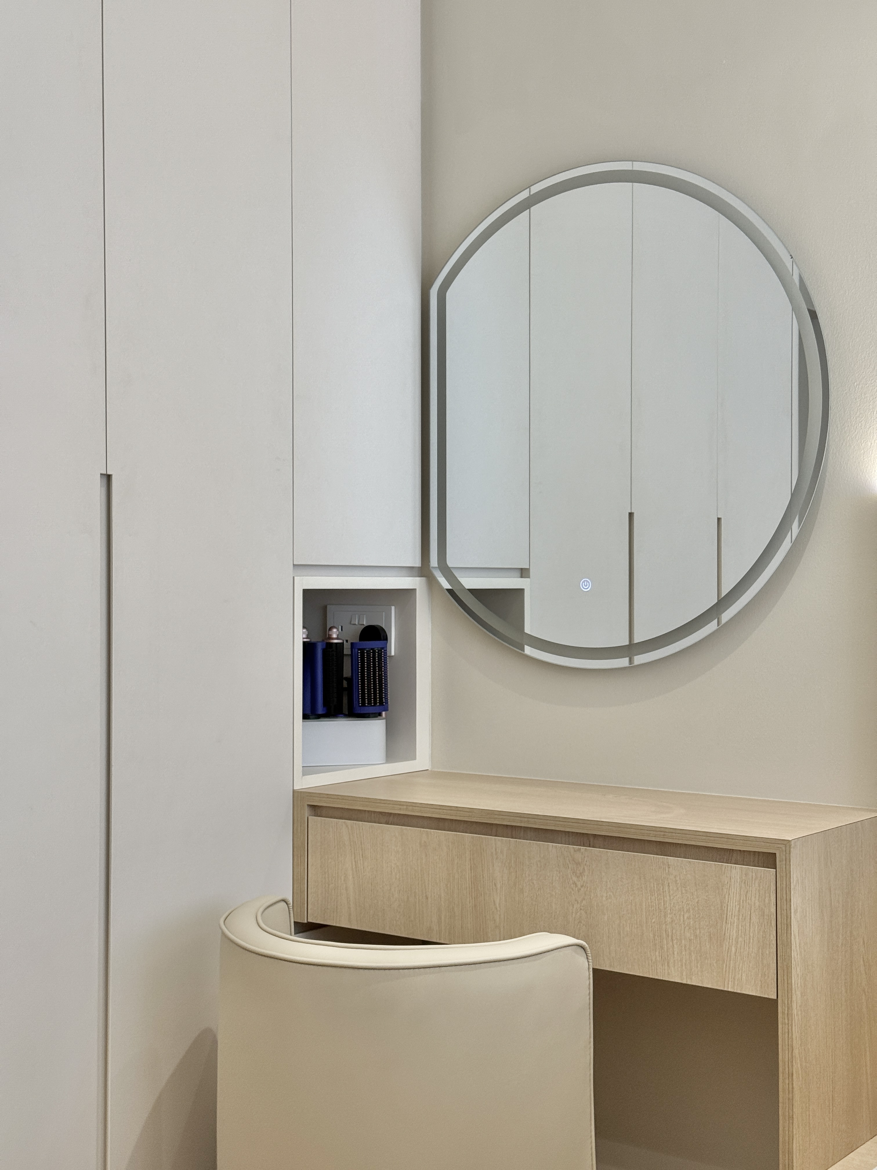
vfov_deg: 39.7
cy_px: 585
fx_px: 1621
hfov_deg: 30.3
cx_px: 438
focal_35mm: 48
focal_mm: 6.76
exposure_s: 1/100
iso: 100
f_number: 1.78
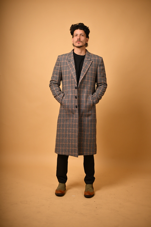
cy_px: 114
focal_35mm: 50
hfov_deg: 27.0
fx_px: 315
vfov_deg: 39.6
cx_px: 76
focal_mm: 50
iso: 160
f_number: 2.2
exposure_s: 1/1000
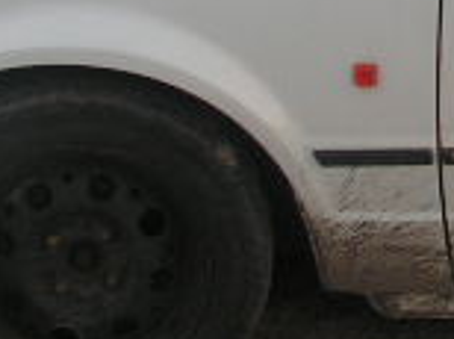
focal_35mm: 158
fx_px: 2069
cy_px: 0
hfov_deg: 12.0
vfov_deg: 9.3
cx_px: 646
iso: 64
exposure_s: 1/40
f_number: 3.2
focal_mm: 6.4
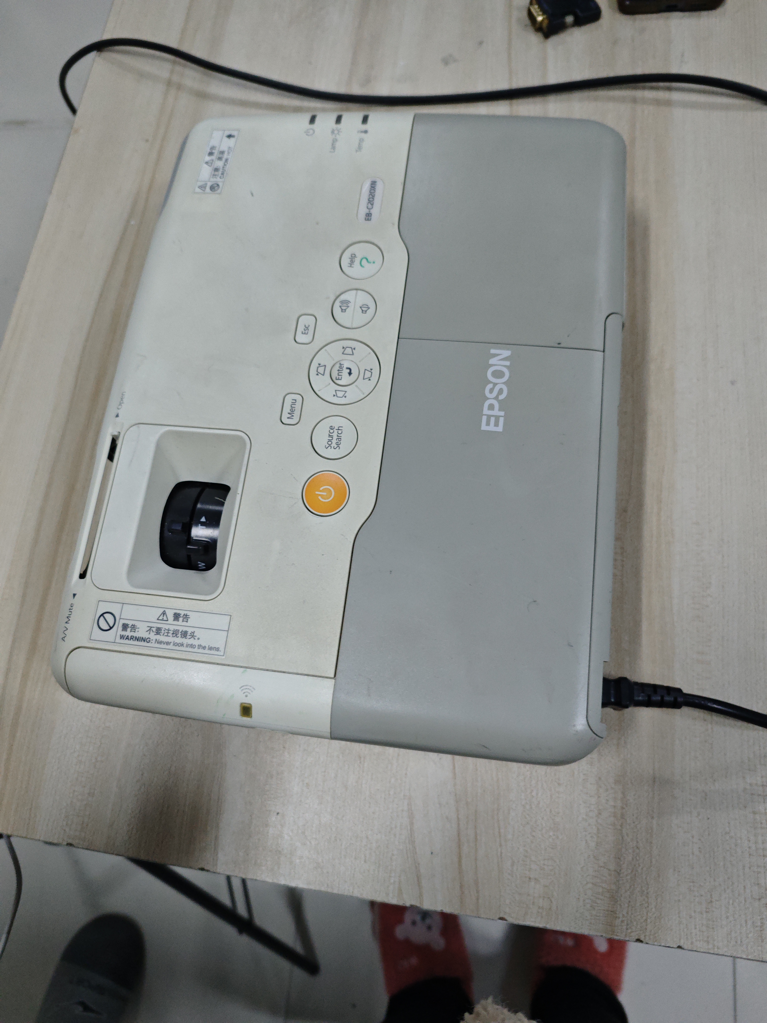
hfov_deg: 58.9
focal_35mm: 23
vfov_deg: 73.9
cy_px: 512
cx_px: 384
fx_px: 679
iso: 400
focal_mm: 6.55
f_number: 1.6
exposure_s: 1/50
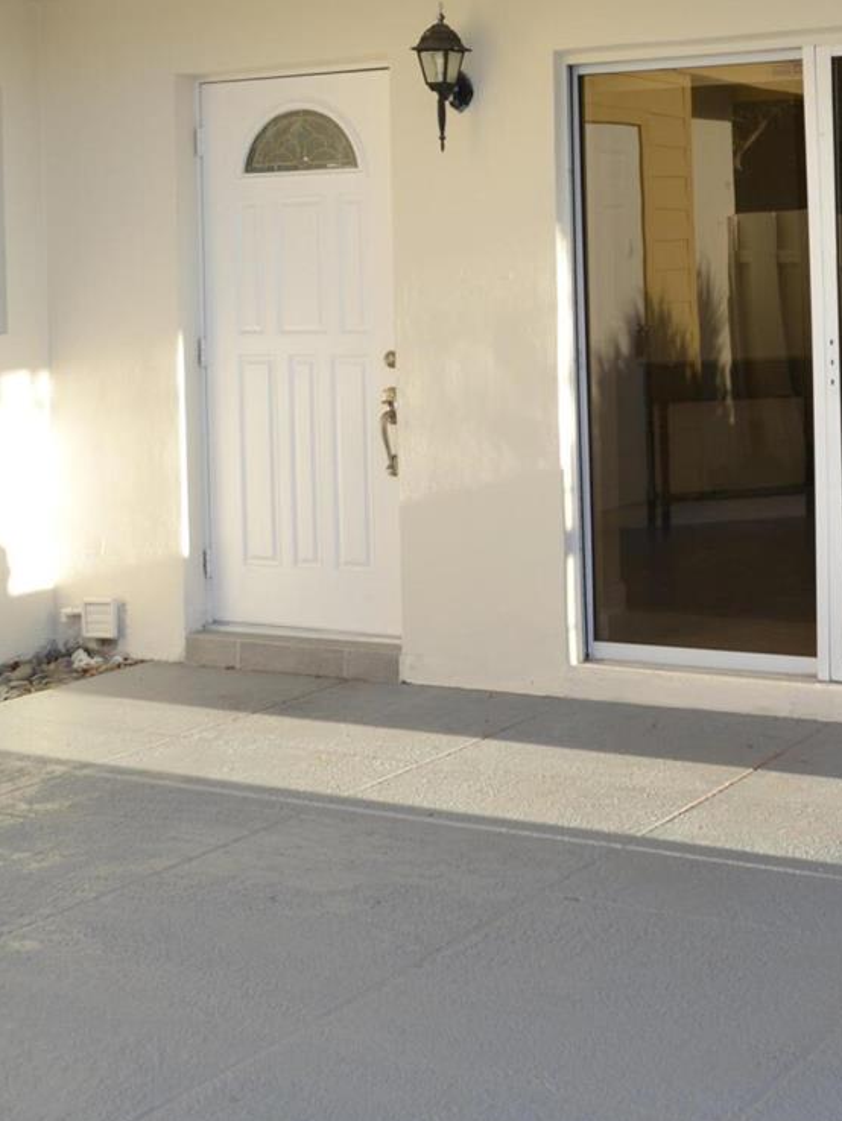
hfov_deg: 24.0
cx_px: 703
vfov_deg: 31.4
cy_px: 238
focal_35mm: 60
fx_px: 1945
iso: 100
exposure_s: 1/200
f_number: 6.3
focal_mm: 20
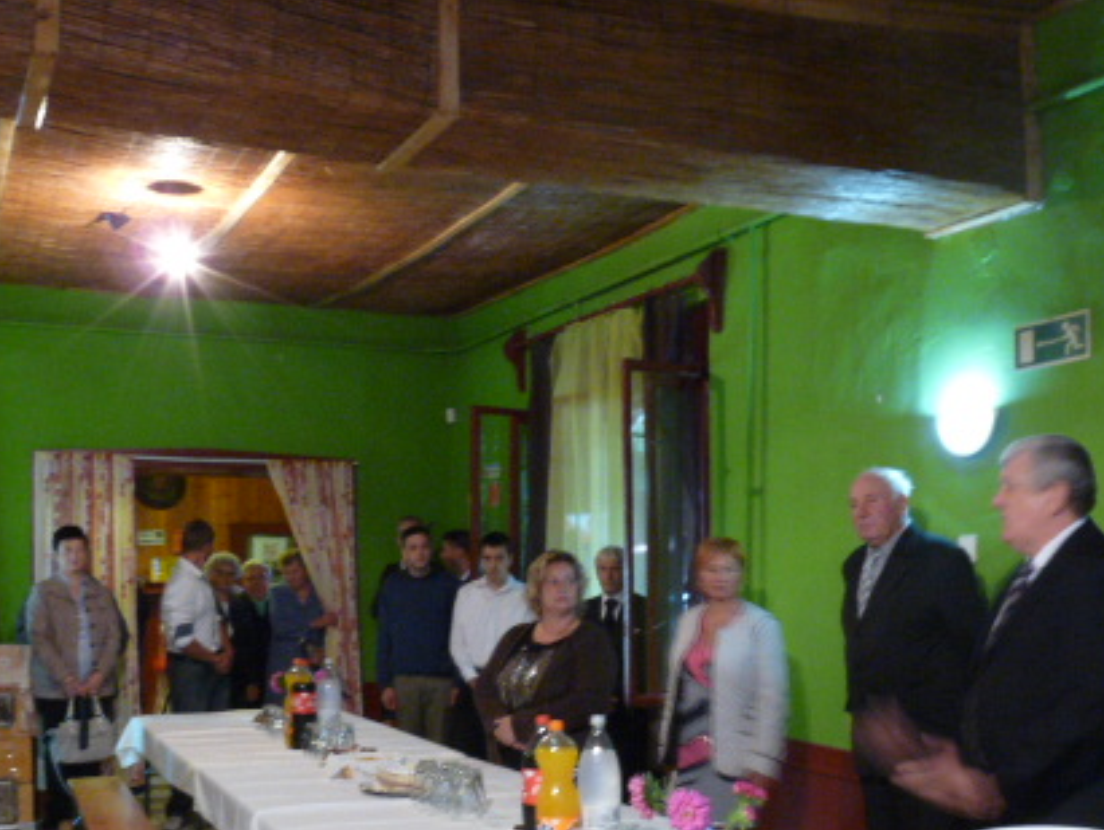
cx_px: 537
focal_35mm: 42
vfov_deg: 33.7
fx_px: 1341
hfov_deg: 44.8
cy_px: 623
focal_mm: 4.8
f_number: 4
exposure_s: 1/2.5
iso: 400
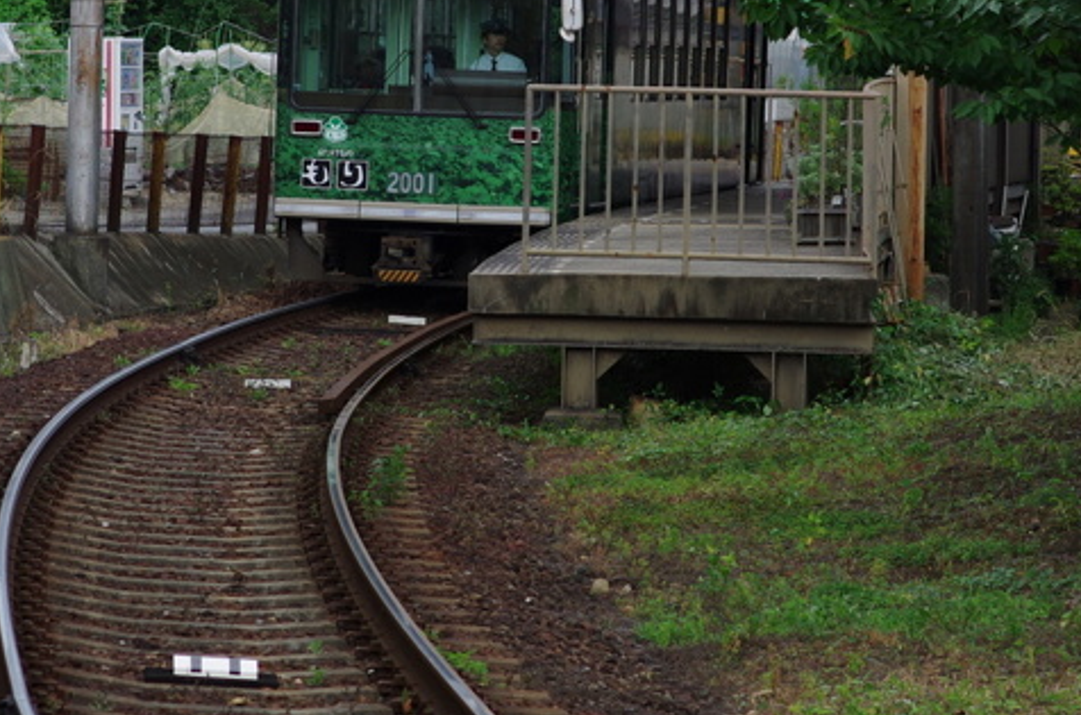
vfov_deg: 6.0
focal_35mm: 226
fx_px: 6770
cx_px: 363
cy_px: 152
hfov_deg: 9.1
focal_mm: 70
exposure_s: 1/400
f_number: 4
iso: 100
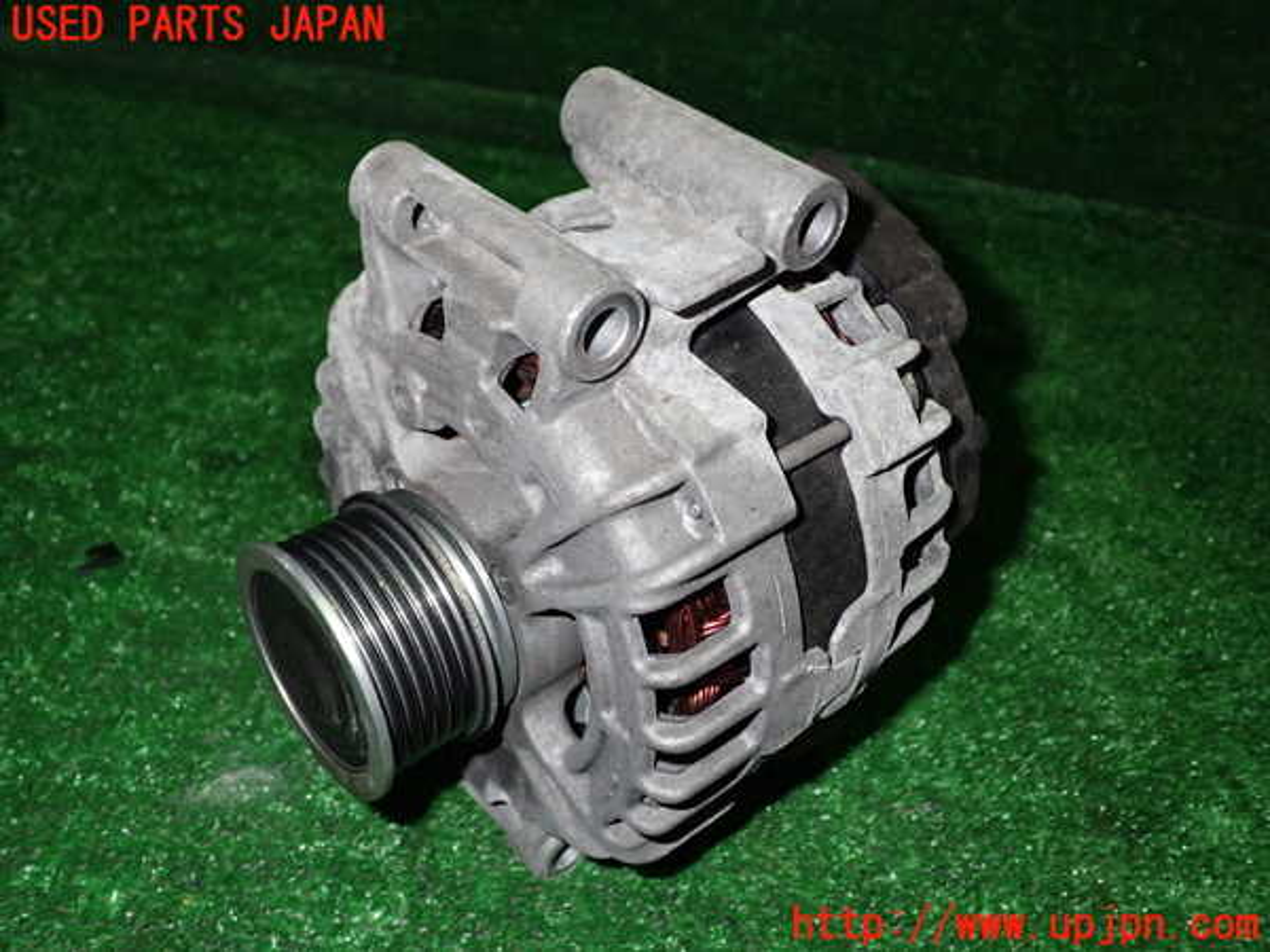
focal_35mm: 32
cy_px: 476
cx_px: 635
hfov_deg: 56.8
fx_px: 1174
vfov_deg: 44.2
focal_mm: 5.79
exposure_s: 1/30
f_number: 7.1
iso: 400
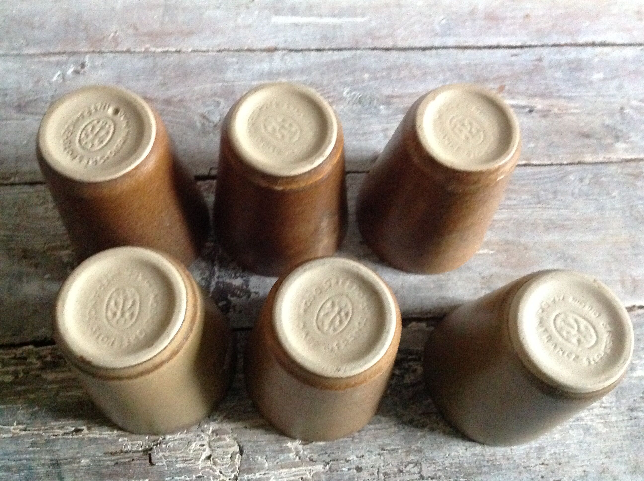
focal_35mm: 35
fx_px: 650
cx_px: 322
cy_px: 240
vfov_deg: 40.6
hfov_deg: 52.7
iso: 800
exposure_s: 1/15
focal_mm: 4.28
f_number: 2.4
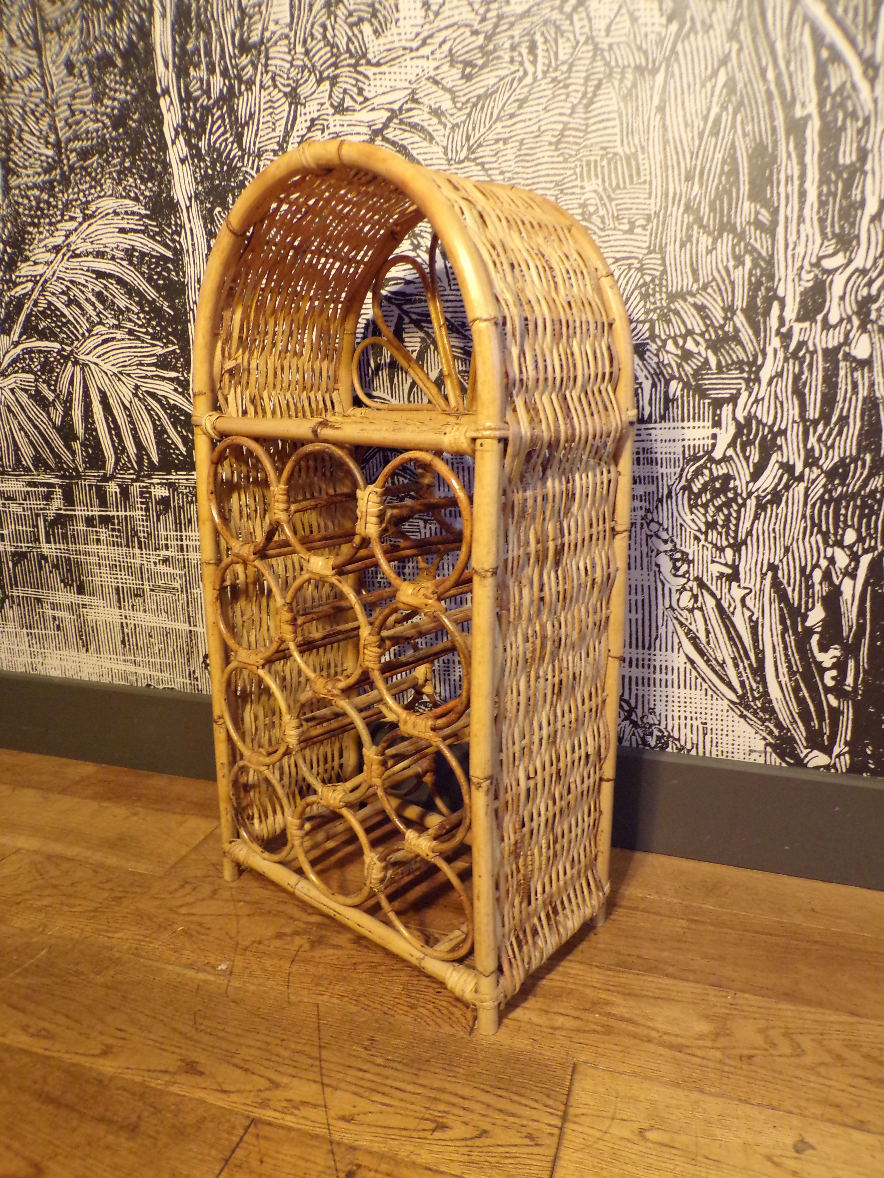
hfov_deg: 56.8
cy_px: 589
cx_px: 442
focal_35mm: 24
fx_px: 817
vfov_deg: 71.6
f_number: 3
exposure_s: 1/9
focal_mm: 4.3
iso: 400
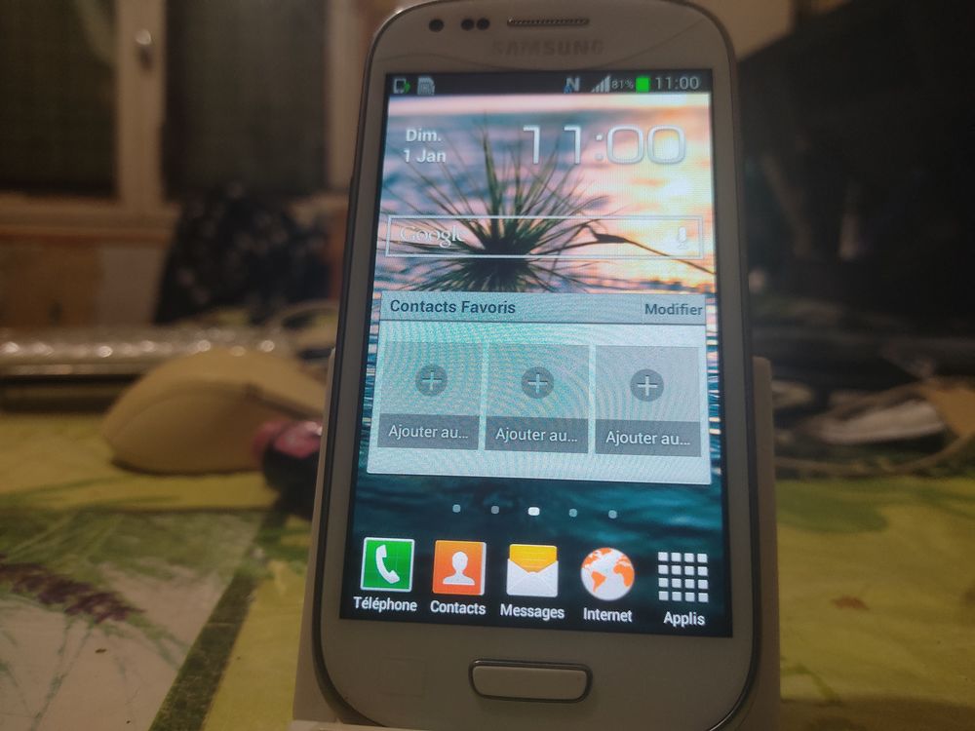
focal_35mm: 26
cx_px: 488
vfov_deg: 53.1
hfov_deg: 67.3
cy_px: 366
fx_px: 732
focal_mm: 4.74
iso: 513
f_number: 1.79
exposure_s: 1/33
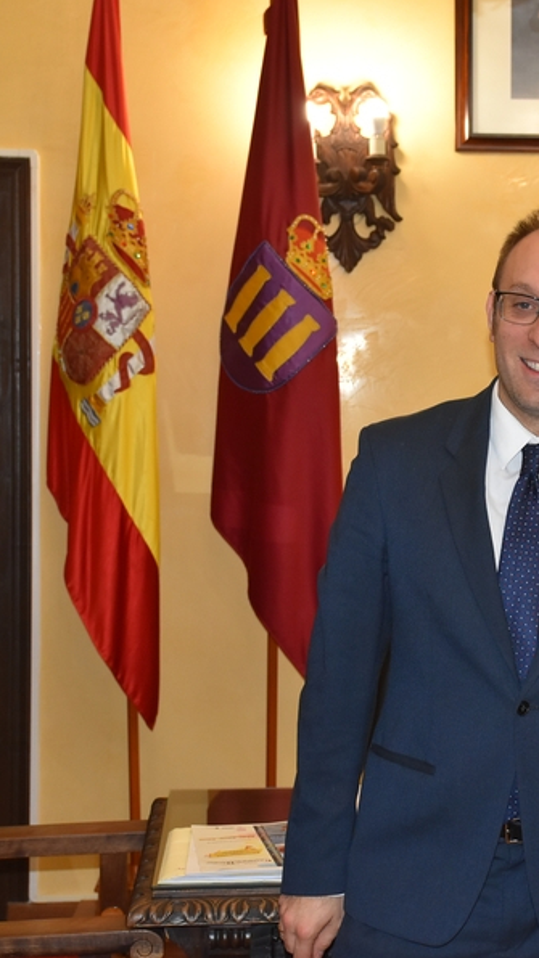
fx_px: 1932
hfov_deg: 15.6
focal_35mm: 76
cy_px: 482
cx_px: 523
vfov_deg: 27.9
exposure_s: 1/80
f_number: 4.5
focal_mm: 32
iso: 800
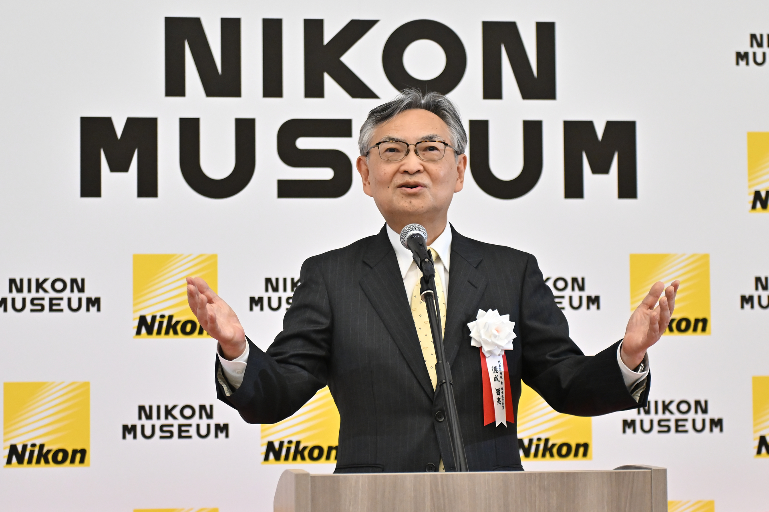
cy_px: 256
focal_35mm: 105
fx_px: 2242
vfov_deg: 13.0
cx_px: 384
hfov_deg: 19.5
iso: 2500
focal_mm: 70
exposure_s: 1/200
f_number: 2.8
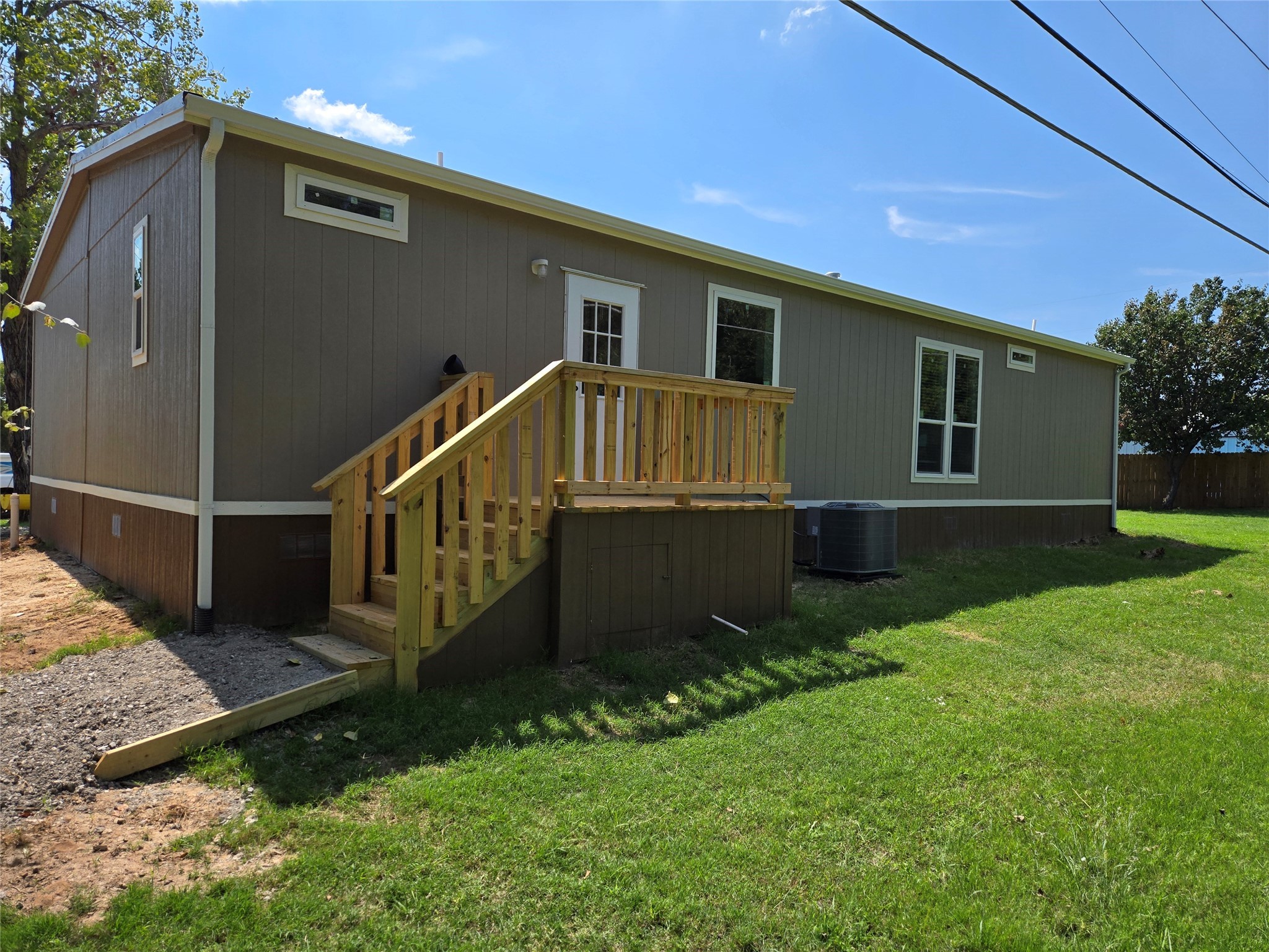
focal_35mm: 23
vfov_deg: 58.9
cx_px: 634
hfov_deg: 73.9
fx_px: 843
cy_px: 476
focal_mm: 5.4
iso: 50
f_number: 1.8
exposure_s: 1/2921
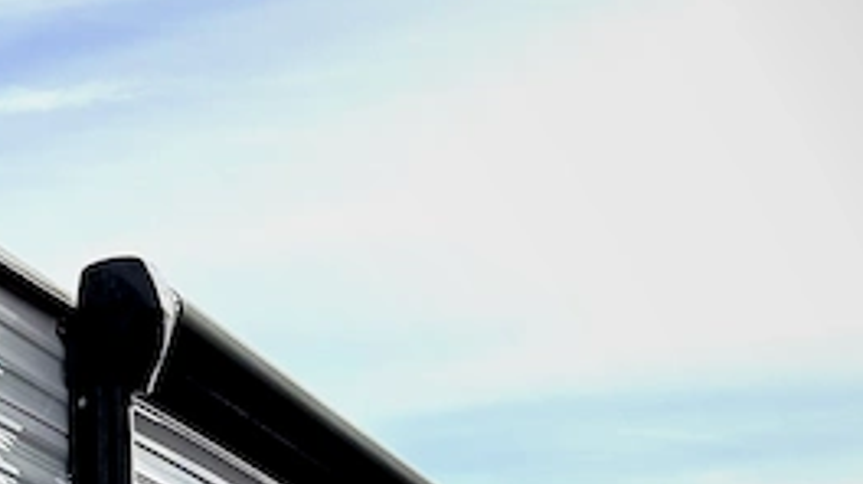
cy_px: 1053
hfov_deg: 14.5
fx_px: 2904
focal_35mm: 127
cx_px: -781
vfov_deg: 8.8
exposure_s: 1/3759
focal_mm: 6.76
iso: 80
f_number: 1.78
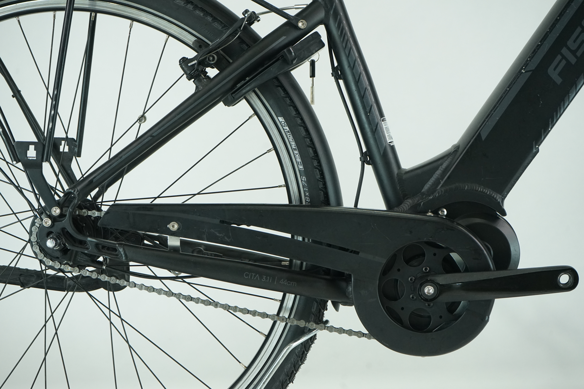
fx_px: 1135
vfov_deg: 19.5
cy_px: 194
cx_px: 292
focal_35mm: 70
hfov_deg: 28.8
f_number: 8
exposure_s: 1/200
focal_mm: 70
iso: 2500
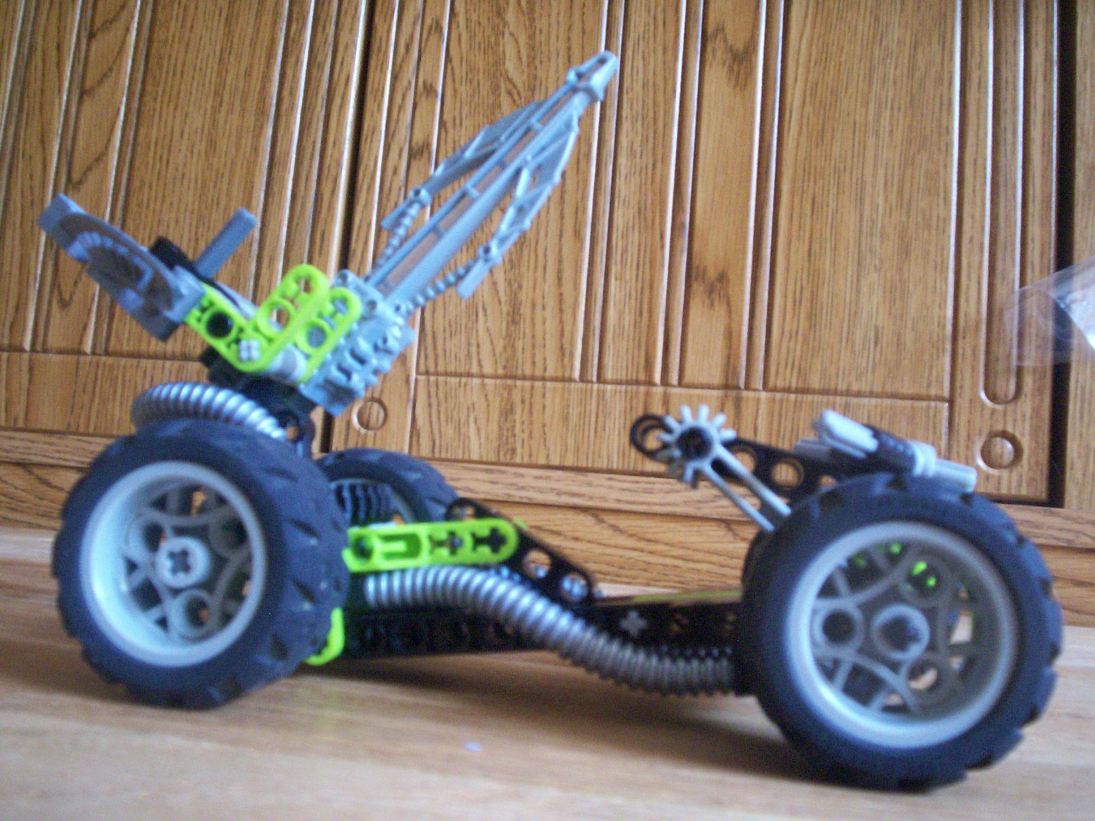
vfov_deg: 39.7
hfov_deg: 51.4
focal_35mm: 36
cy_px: 410
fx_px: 1139
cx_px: 548
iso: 292
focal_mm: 5.9
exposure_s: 1/8
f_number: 4.5
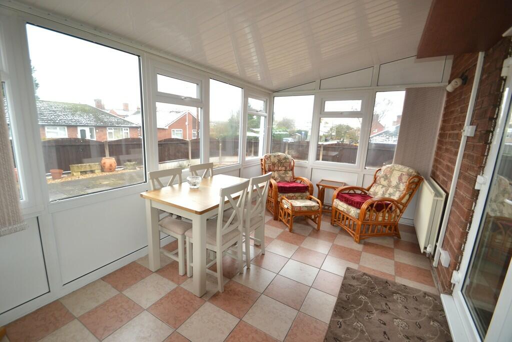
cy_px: 171
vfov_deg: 77.3
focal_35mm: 15
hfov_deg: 100.4
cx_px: 256
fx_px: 213
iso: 400
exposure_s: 1/80
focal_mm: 10
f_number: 4
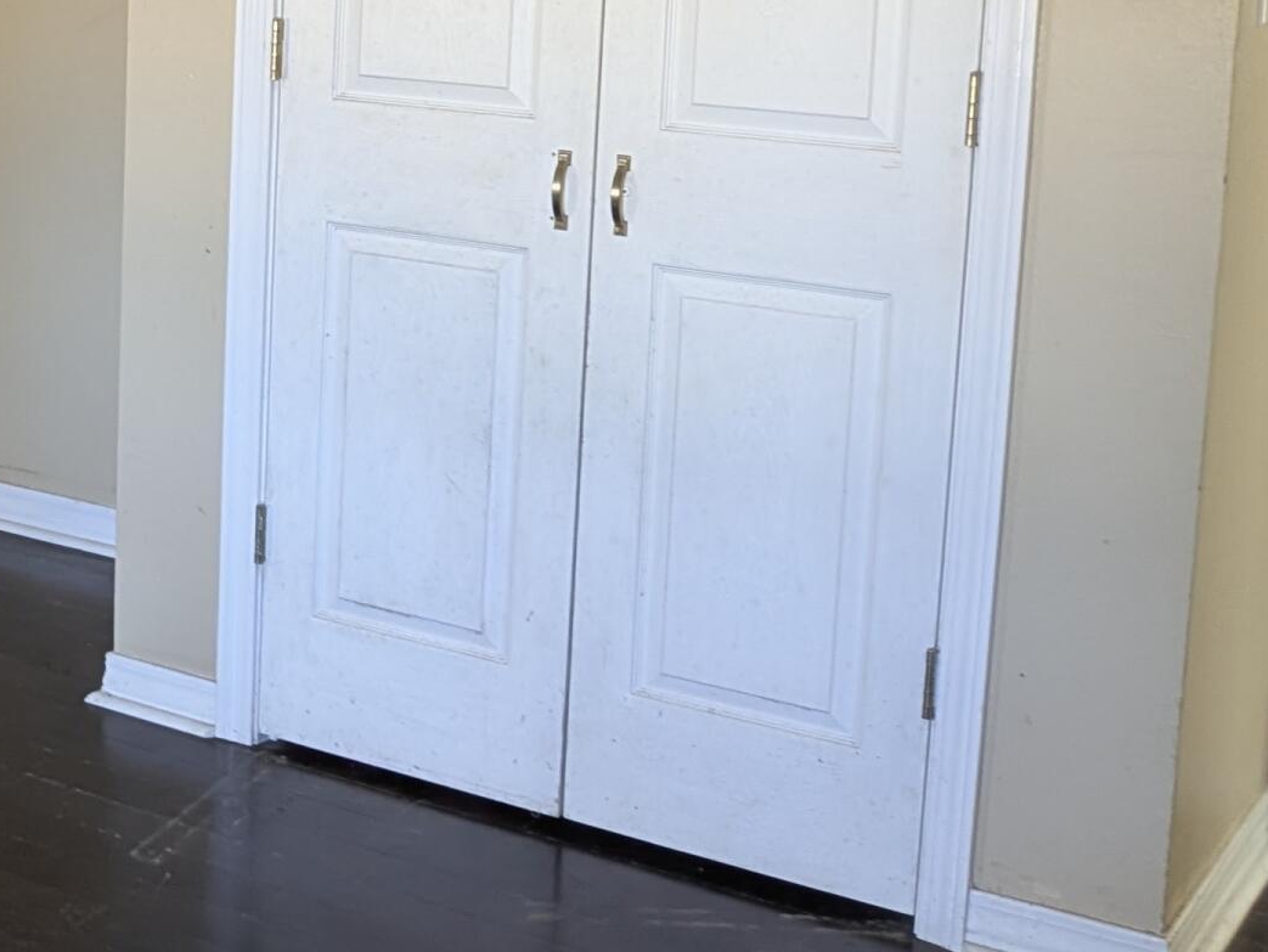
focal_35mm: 69
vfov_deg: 20.9
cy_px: 122
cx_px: -543
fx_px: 2528
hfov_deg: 23.5
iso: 134
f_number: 1.7
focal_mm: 4.53
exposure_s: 1/27.8
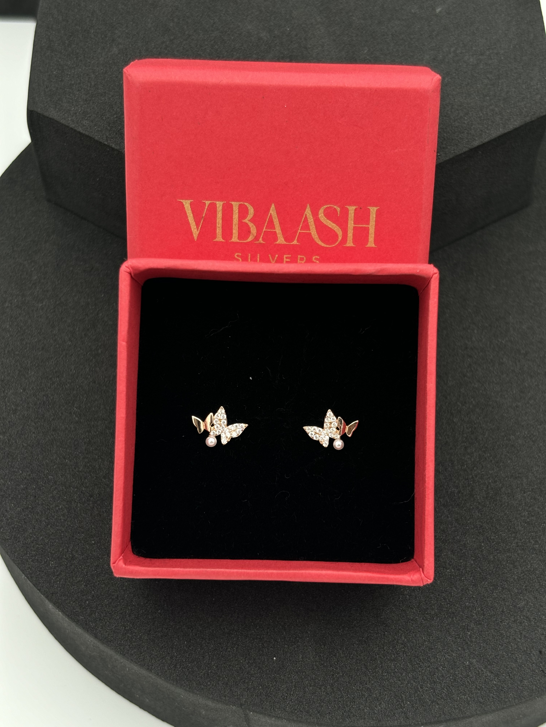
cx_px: 273
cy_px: 364
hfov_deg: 28.0
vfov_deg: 36.8
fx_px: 1094
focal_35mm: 52
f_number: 1.6
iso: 32
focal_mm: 5.96
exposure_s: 1/100
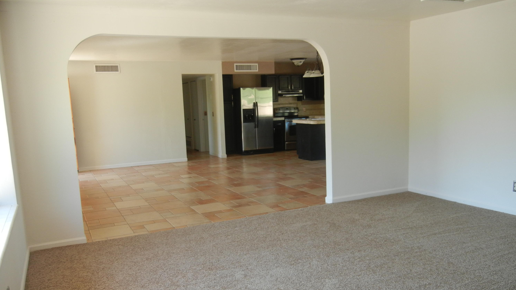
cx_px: 257
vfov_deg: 35.5
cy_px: 173
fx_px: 452
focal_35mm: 33
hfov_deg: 59.5
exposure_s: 1/40.4
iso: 160
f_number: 3.5
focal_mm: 5.4
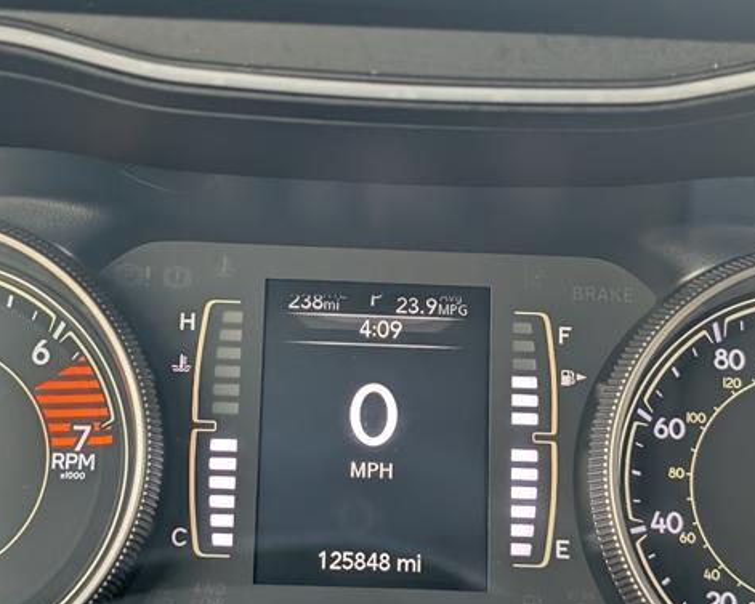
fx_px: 1453
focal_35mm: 65
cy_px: 356
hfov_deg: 29.1
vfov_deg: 23.5
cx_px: 356
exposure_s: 1/435
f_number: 1.68
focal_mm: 6.9
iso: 386
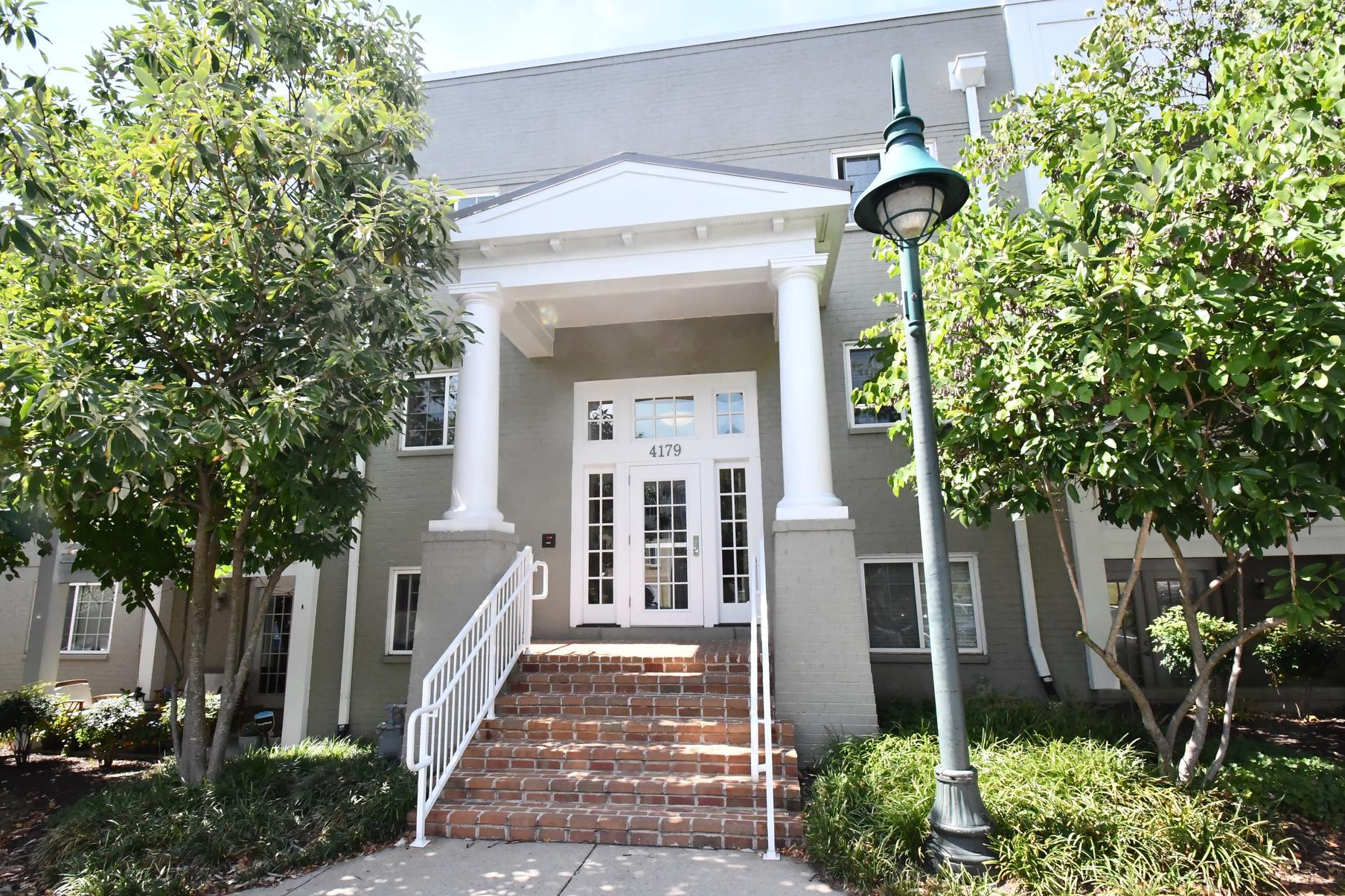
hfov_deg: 93.3
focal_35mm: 17
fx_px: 635
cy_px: 465
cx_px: 671
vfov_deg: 70.4
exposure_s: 1/800
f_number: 14
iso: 4000
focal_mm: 10
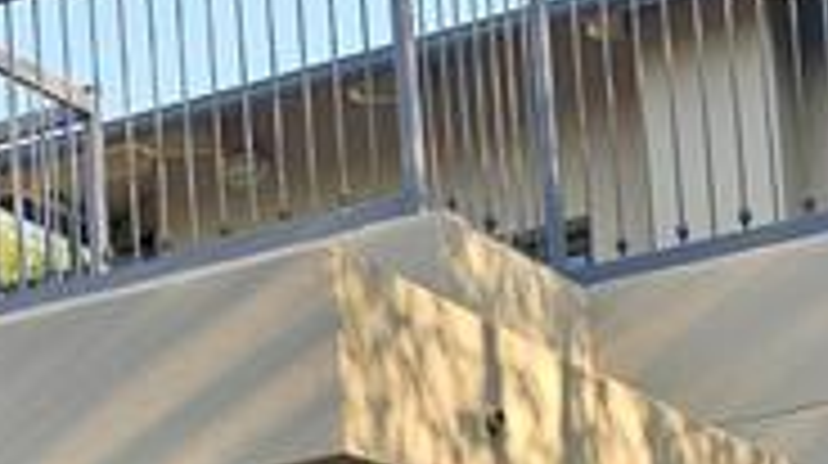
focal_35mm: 109
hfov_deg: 19.4
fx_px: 2390
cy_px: 743
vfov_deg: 10.6
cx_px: 688
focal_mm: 6.3
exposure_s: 1/180
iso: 12
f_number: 1.7
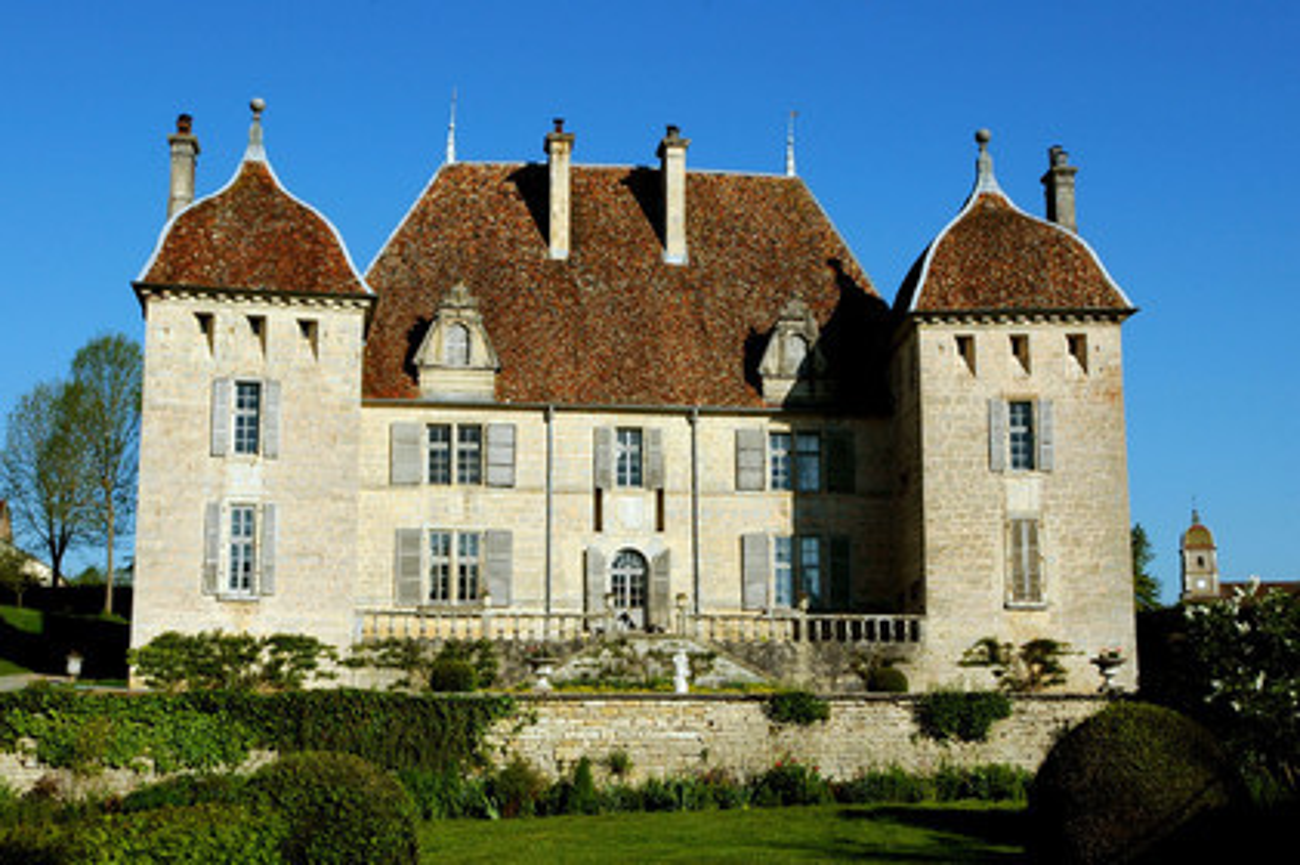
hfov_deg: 37.9
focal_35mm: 52
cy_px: 432
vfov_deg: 25.7
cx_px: 650
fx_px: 1894
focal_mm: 35
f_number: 10
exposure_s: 1/400
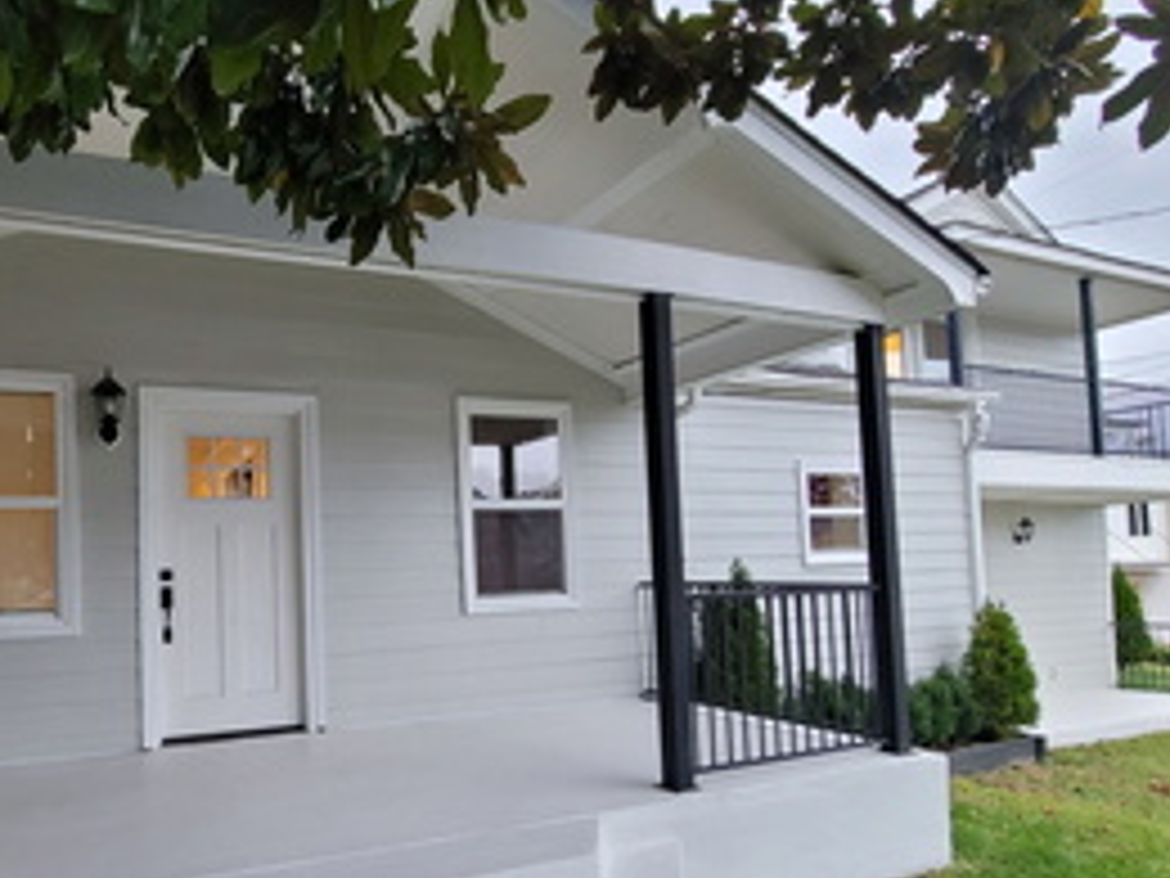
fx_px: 676
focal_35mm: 20
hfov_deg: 77.9
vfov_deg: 65.1
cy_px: 545
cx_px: 351
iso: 250
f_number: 2.2
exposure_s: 1/60
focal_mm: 2.2
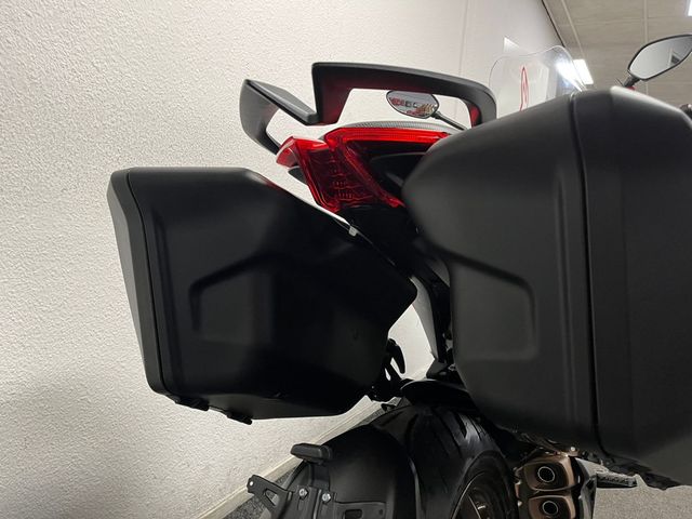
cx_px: 346
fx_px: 520
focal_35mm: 26
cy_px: 260
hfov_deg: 67.3
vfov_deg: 53.1
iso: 125
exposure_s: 1/50
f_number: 1.6
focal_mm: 5.1
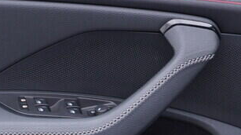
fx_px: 804
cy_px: 144
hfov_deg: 16.8
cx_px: 33
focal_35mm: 126
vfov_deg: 9.5
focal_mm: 24
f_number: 2.8
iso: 160
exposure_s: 1/40
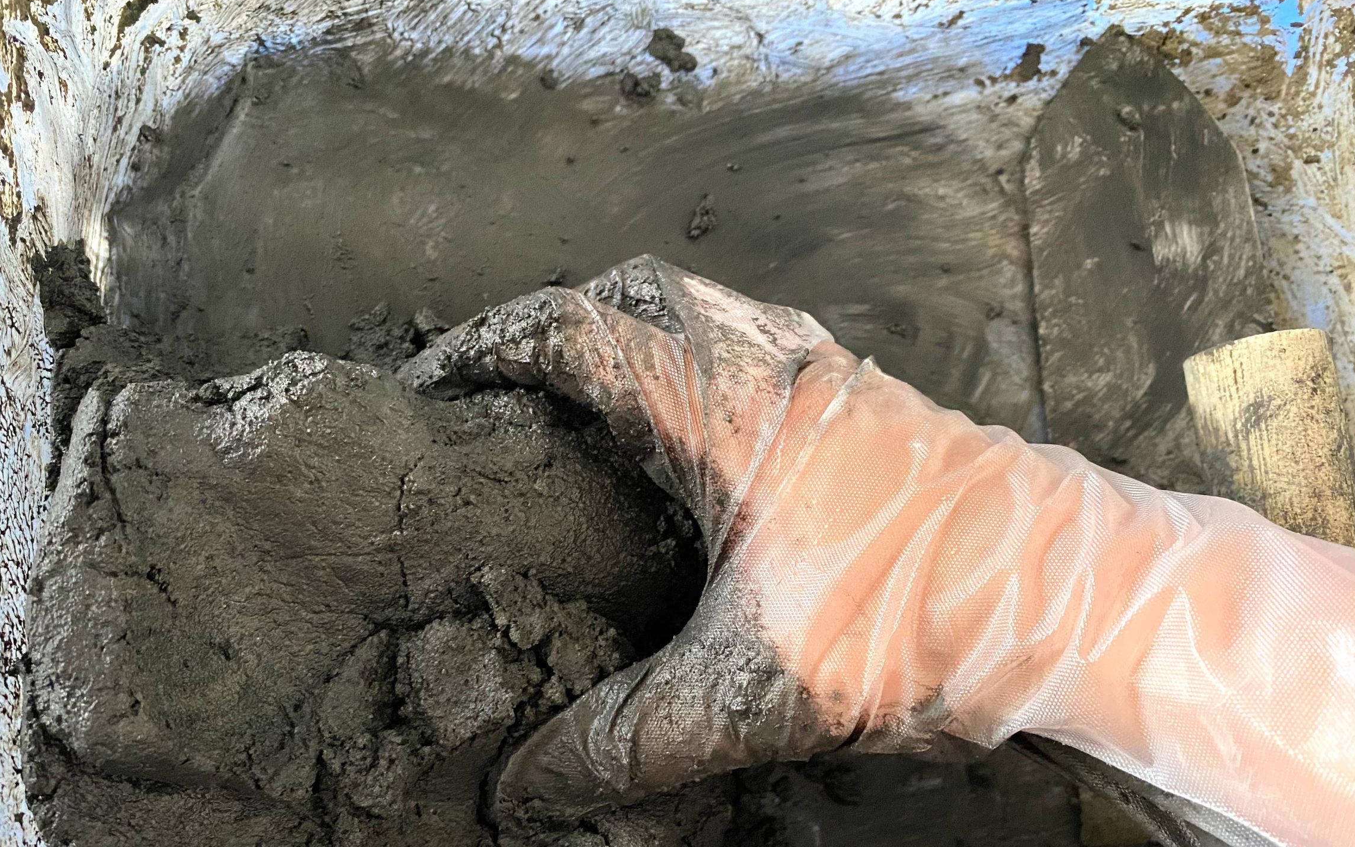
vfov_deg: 40.3
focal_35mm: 31
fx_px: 1145
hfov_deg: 61.1
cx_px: 608
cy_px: 534
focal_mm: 4.25
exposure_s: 1/39
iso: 640
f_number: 1.8
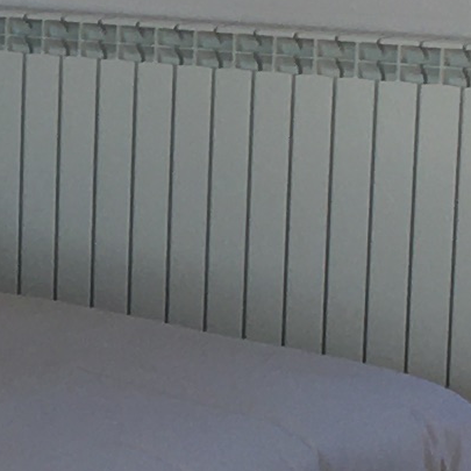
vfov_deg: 6.8
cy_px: 431
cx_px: -545
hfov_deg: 6.6
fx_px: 3925
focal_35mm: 255
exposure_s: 1/100
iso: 25
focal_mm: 4.15
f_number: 2.2
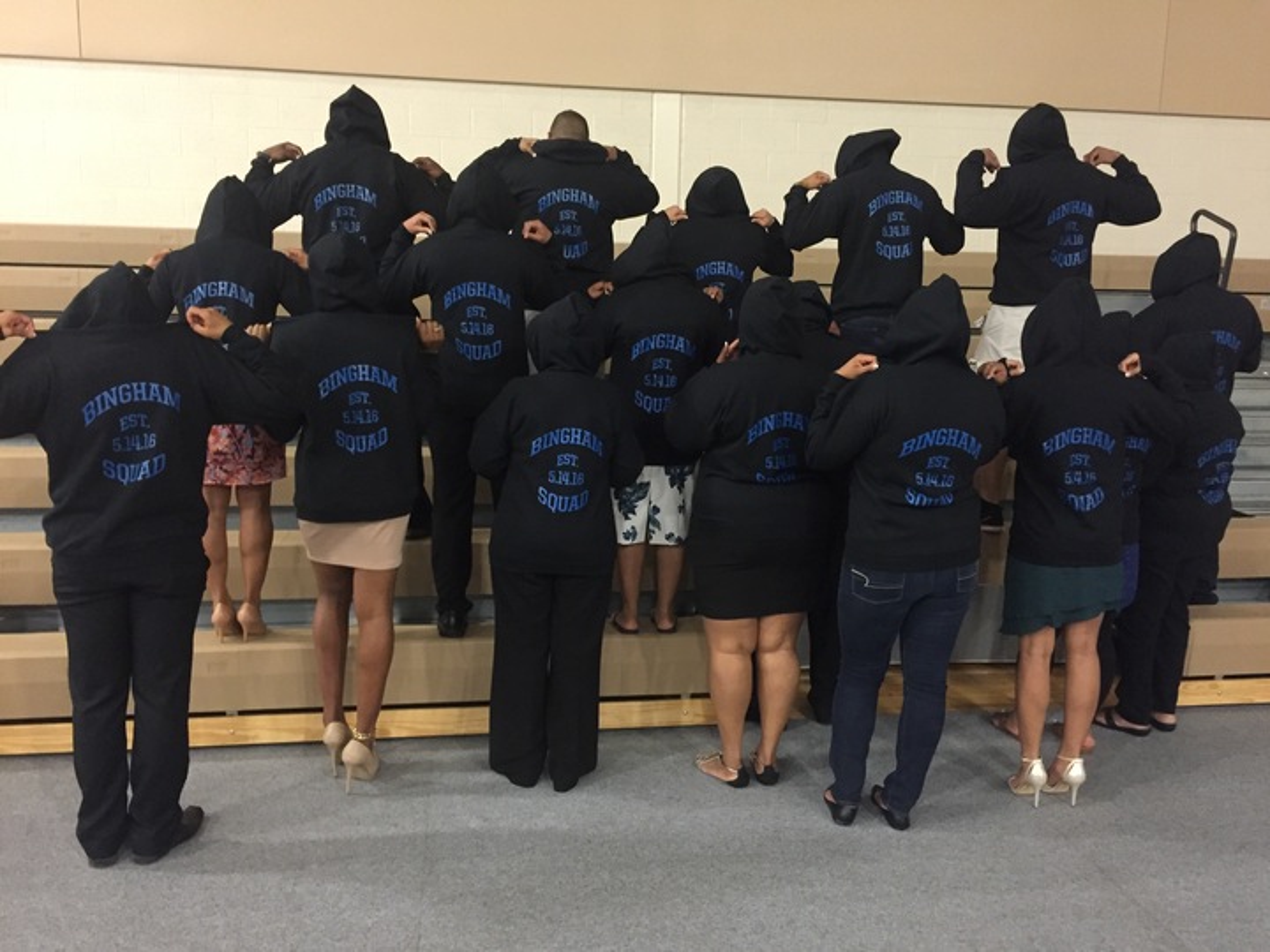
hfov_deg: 61.7
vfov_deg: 48.2
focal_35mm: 29
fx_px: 1064
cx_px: 635
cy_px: 476
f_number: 2.2
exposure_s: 1/15
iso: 320
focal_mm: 4.15
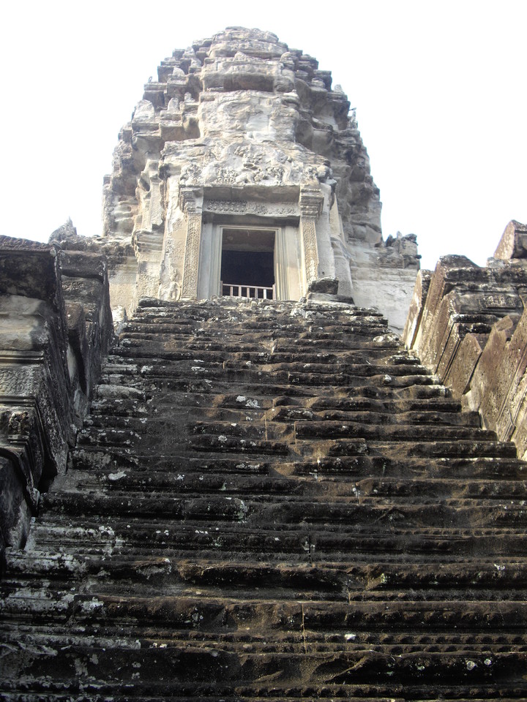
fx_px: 771
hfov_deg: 37.7
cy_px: 351
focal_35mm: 38
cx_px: 264
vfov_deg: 49.0
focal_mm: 7.9
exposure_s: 1/125
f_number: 2.8
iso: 64
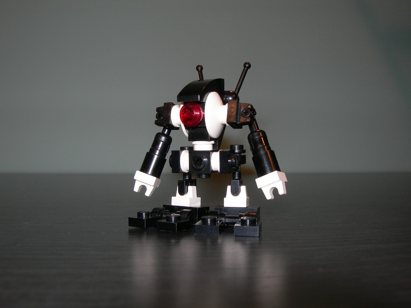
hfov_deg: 49.0
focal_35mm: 38
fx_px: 451
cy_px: 154
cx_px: 206
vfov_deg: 37.7
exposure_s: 1/60.1
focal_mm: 7.8
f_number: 4.8
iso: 50
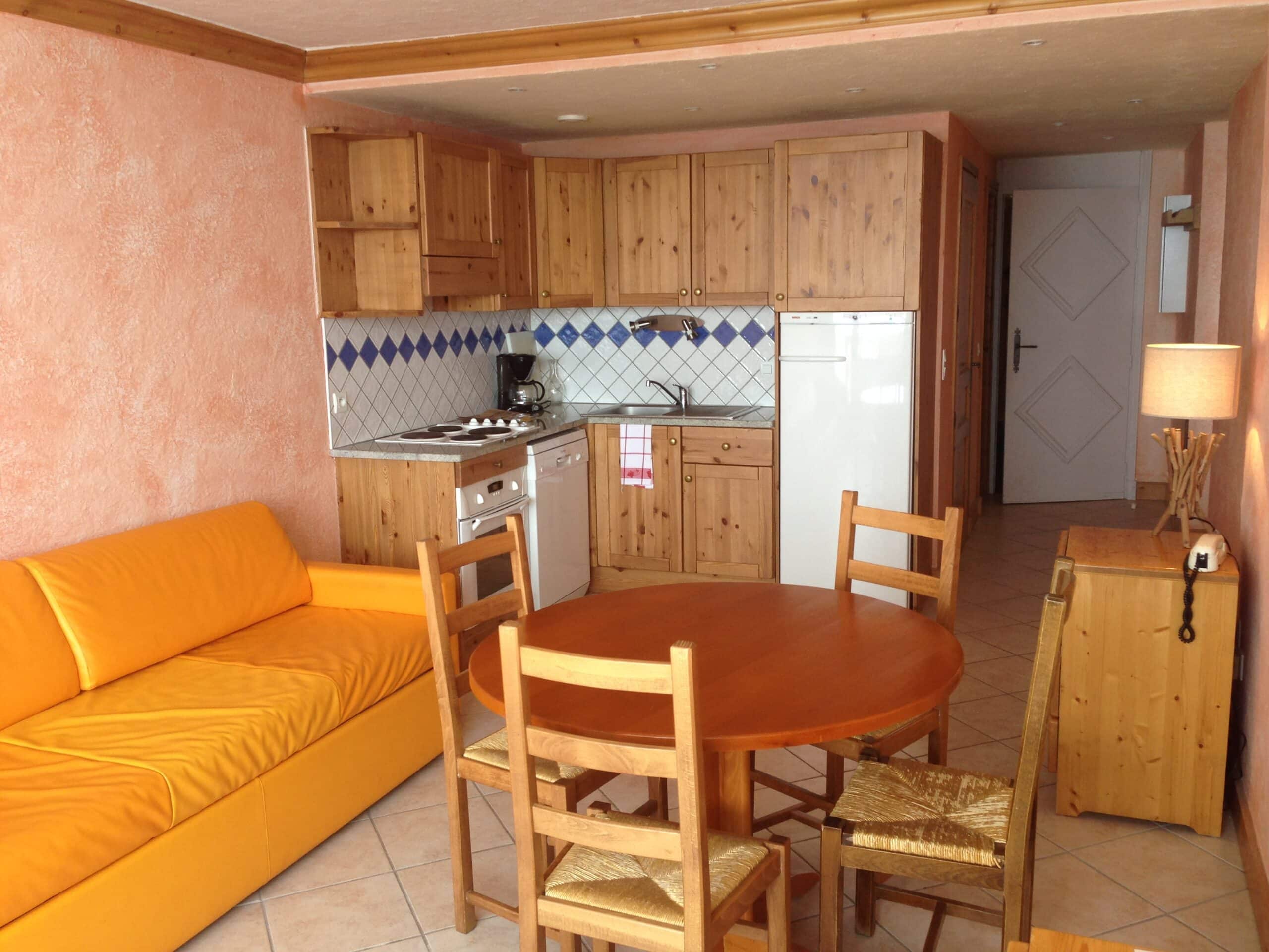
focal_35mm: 33
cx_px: 634
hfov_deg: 55.4
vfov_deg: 42.9
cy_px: 476
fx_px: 1210
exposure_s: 1/30
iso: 50
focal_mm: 4.12
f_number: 2.4
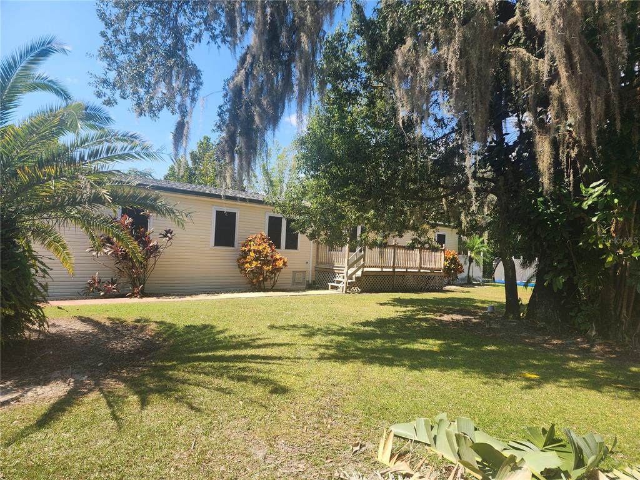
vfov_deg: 58.9
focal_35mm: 23
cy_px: 240
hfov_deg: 73.9
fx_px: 425
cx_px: 320
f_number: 1.8
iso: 12
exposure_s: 1/471
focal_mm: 6.4
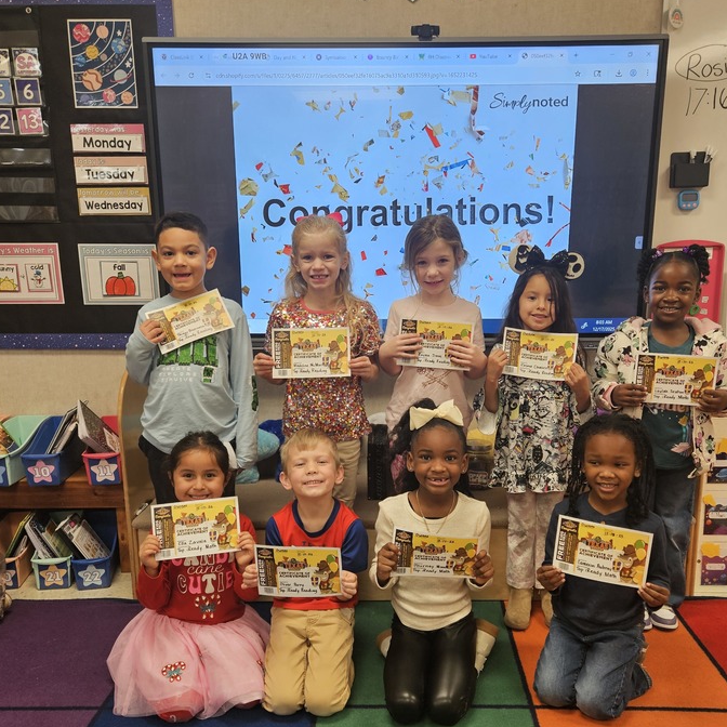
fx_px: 737
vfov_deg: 52.3
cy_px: 418
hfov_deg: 52.5
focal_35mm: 31
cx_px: 389
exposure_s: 1/60
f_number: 1.8
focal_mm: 5.4
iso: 64
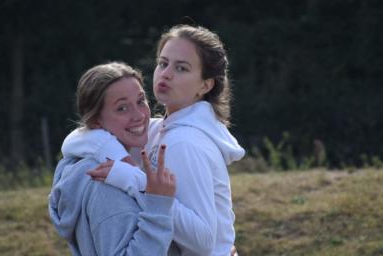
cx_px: 197
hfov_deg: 7.5
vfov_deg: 5.0
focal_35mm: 274
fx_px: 2917
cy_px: 151
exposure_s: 1/1000
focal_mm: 140
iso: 450
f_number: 5.6
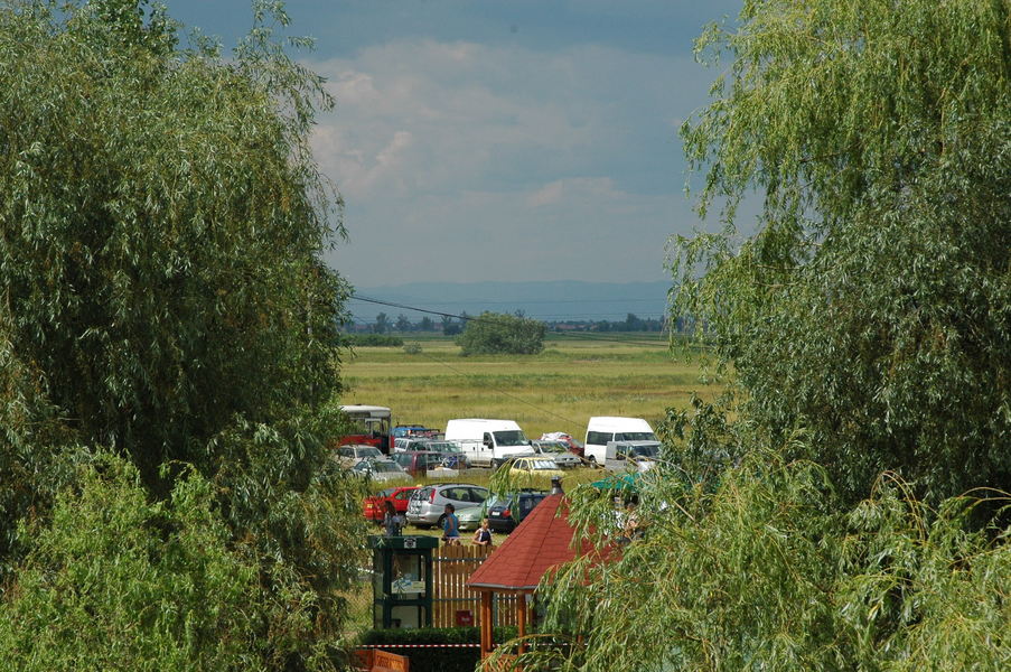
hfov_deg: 13.1
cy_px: 336
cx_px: 506
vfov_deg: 8.7
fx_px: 4418
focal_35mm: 158
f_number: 9.5
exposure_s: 1/500
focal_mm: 105
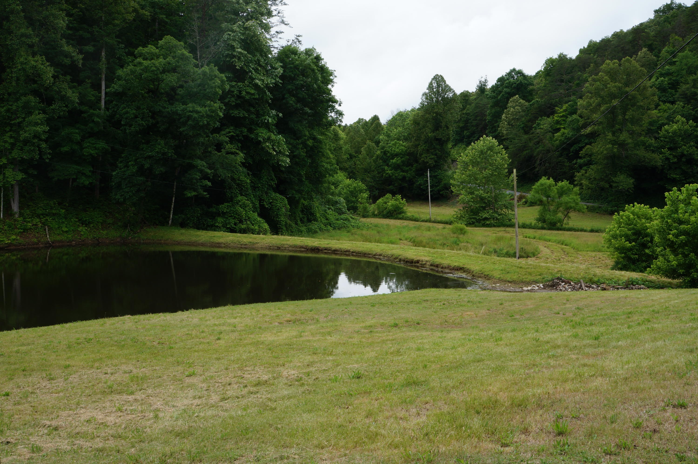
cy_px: 232
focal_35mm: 38
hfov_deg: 51.3
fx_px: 726
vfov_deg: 35.4
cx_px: 349
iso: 100
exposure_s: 1/80
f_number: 11
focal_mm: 25
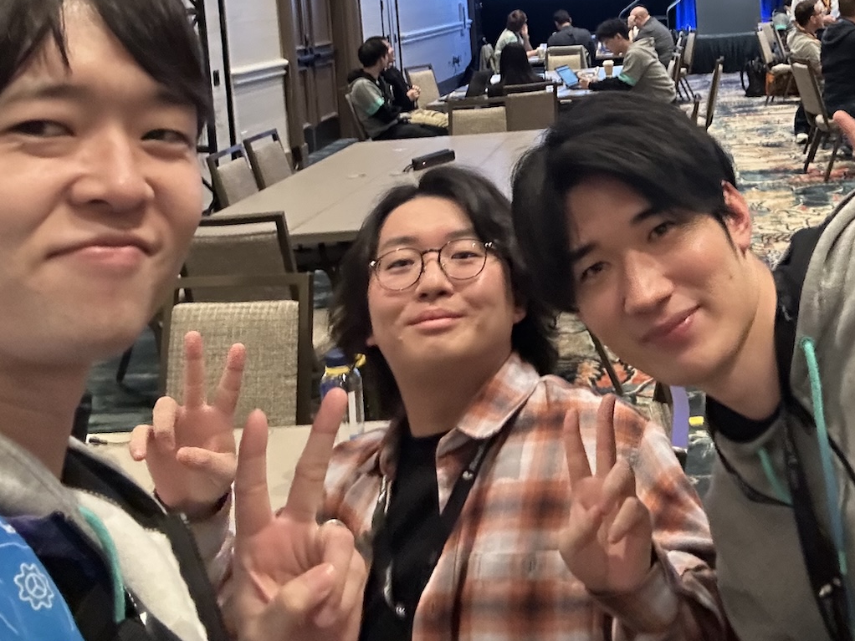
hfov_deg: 40.8
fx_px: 1112
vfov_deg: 30.4
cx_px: 649
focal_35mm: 45
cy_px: 34
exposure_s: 1/30
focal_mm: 2.69
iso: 640
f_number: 1.9
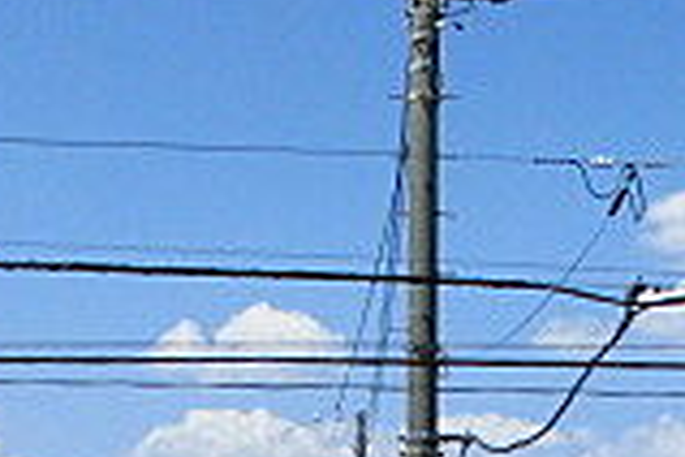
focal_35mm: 109
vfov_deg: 11.4
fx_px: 2074
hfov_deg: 18.4
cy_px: 897
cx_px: 625
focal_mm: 4.6
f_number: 3.5
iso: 100
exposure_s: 1/800
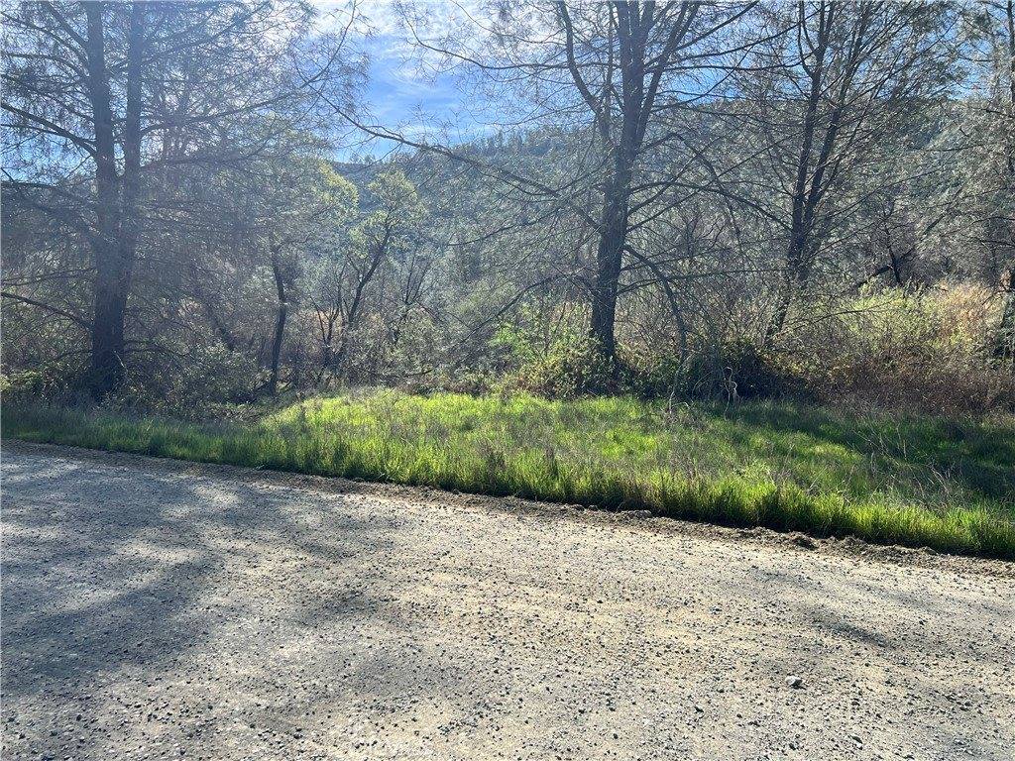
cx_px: 508
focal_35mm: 26
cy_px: 380
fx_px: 762
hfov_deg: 67.3
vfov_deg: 53.1
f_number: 1.5
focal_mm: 5.7
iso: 50
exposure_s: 1/2123
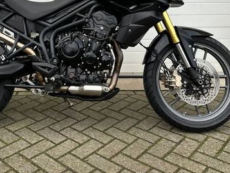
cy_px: 19
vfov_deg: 32.1
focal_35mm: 43
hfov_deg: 43.2
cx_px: 75
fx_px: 286
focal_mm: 6.86
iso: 64
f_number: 1.78
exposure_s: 1/142
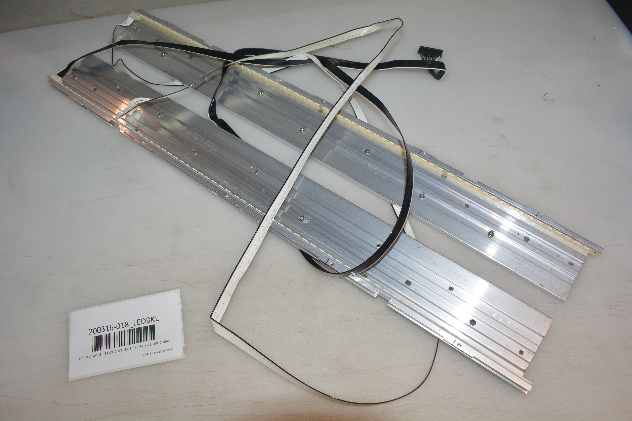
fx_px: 474
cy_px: 210
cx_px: 316
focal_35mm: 27
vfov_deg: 47.9
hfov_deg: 67.4
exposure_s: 1/200
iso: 1000
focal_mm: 18
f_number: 9
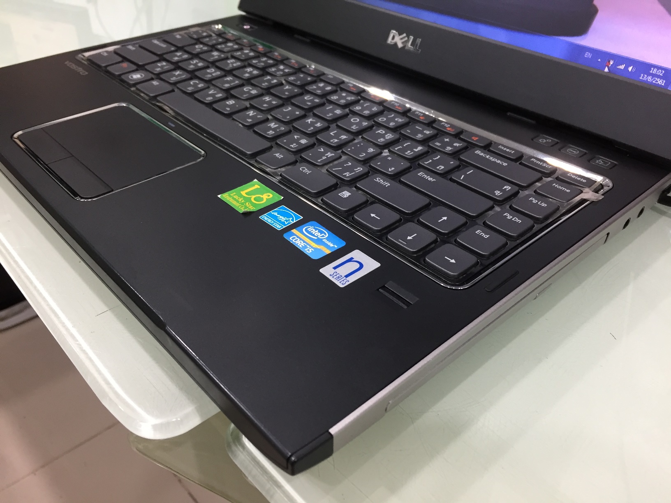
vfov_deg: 48.2
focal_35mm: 29
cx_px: 336
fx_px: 562
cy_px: 252
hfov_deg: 61.7
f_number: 2.2
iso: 125
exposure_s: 1/33
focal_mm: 4.15
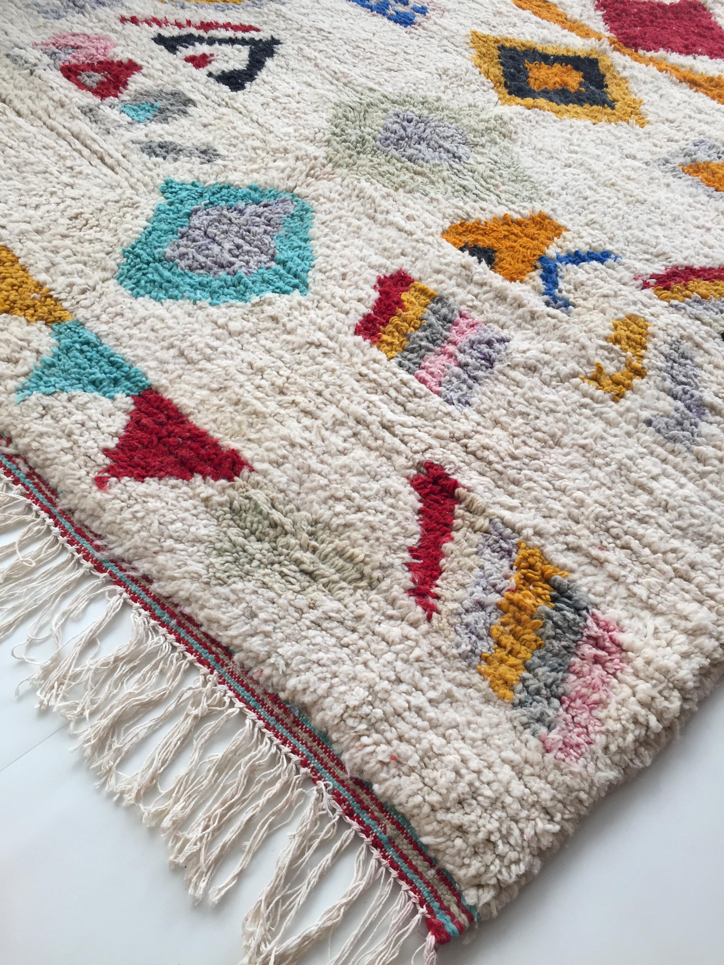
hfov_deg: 48.2
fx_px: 809
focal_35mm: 29
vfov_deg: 61.7
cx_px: 362
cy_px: 482
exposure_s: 1/100
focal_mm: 4.15
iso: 50
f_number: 2.2
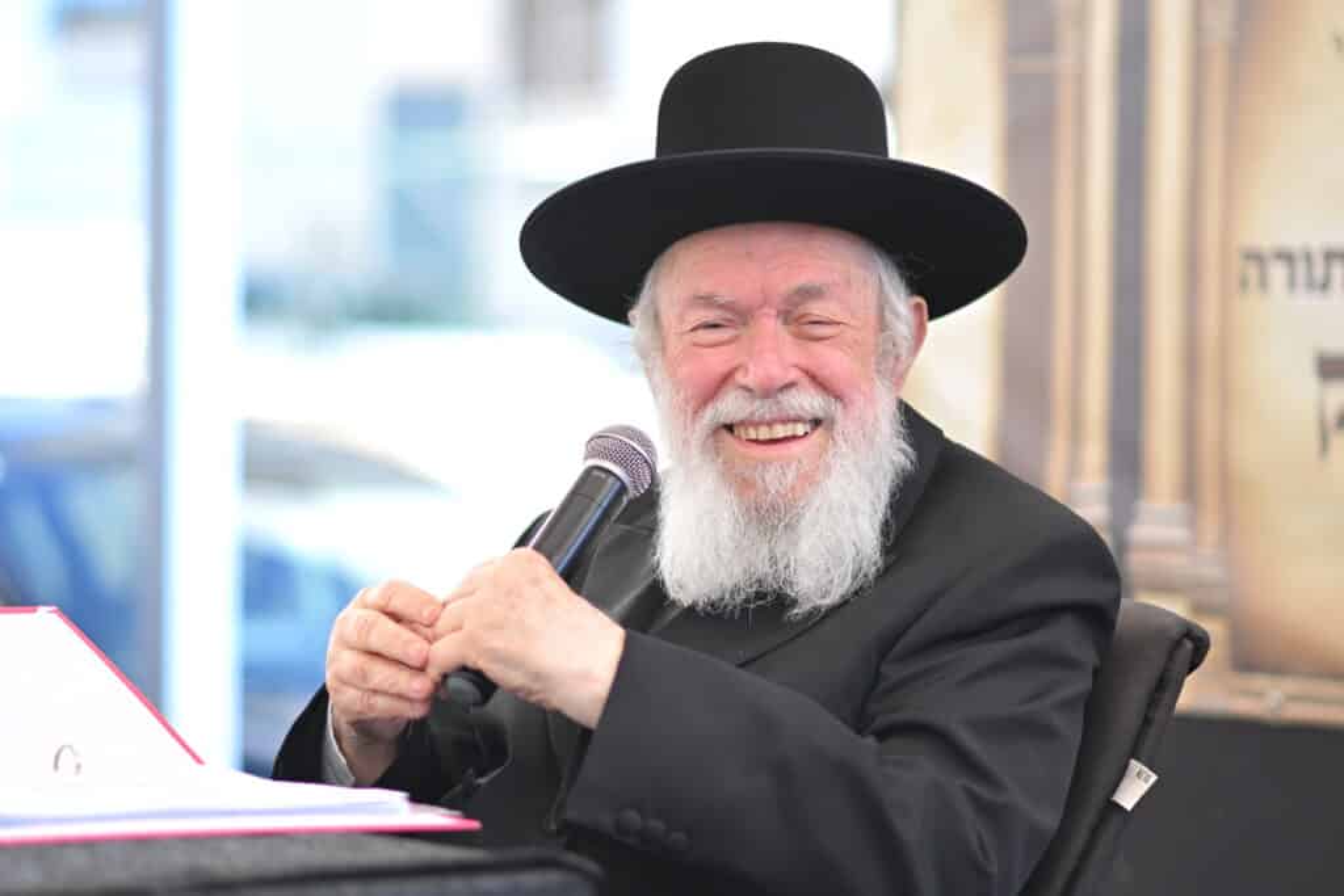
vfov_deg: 10.8
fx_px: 4742
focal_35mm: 127
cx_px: 672
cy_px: 448
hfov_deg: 16.1
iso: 64
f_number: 1.8
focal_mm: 85
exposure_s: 1/640
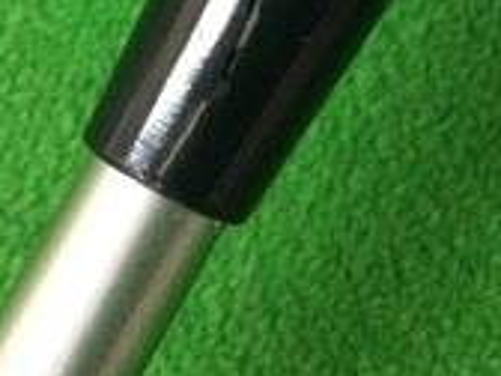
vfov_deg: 12.3
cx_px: 406
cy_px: -75
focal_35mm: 118
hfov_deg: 16.6
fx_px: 1708
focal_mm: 3.3
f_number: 2.4
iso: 200
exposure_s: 1/30
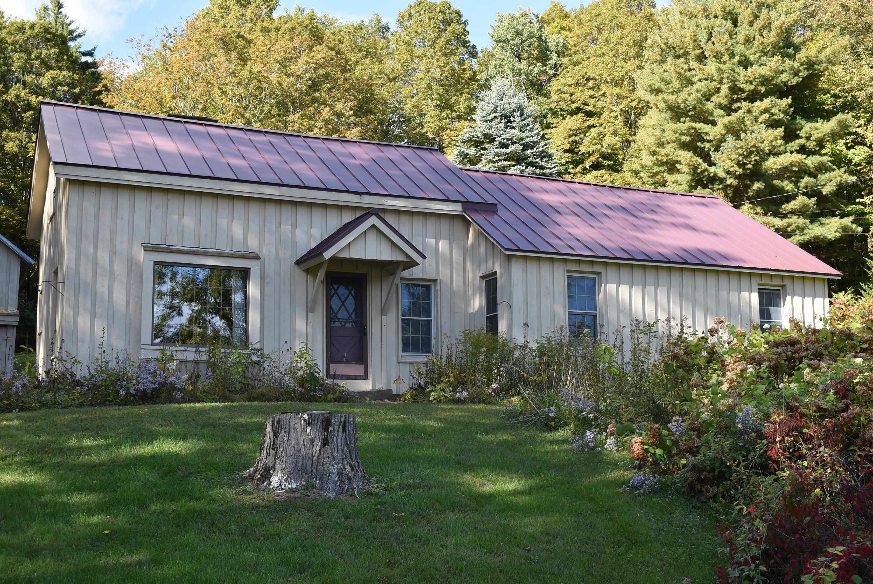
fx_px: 1056
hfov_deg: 44.9
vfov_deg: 30.9
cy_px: 292
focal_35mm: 44
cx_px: 436
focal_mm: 29
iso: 200
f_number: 6.3
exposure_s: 1/250
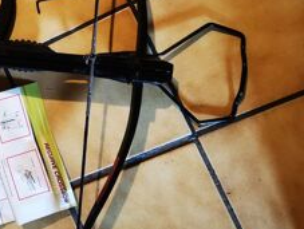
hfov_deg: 30.7
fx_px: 501
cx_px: -16
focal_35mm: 57
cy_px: 62
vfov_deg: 25.5
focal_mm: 5.58
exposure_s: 1/25
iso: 400
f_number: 1.8
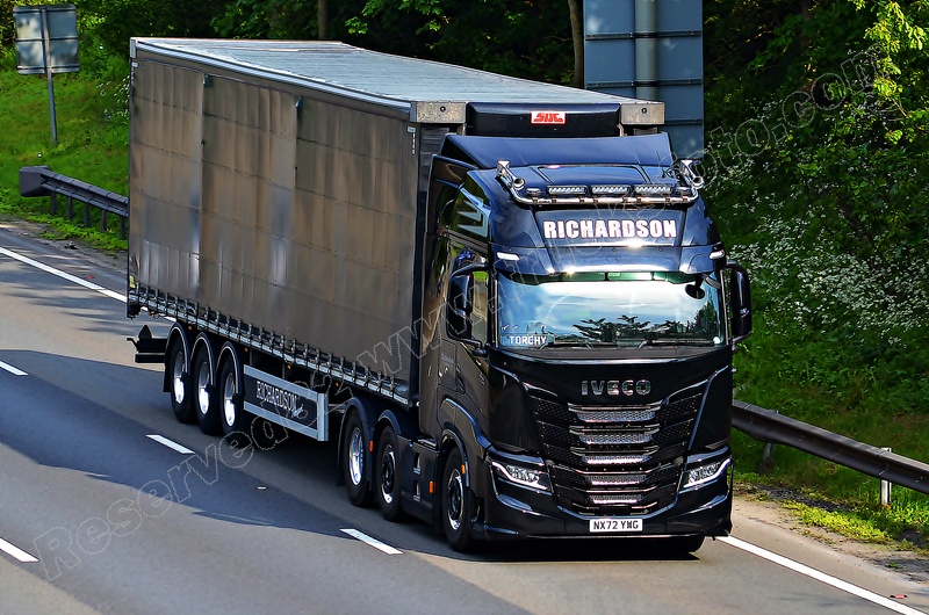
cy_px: 308
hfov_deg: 9.8
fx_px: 5408
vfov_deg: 6.5
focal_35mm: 210
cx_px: 464
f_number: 5.6
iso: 200
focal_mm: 140
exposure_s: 1/500
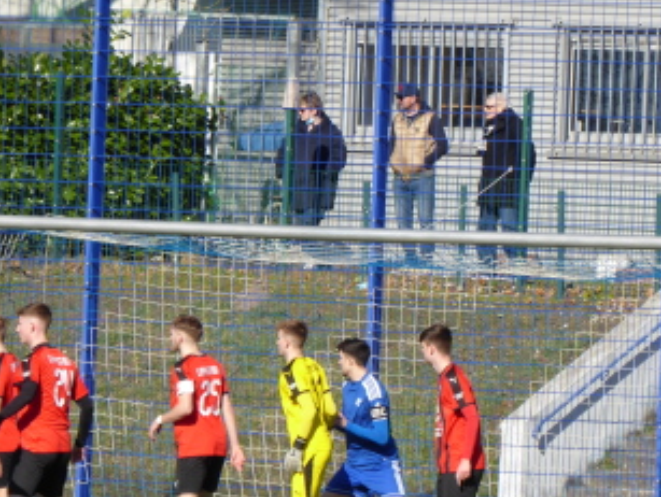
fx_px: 10438
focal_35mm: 546
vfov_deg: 2.7
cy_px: 299
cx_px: 310
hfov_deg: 3.6
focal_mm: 66.8
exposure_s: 1/250
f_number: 6
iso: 80
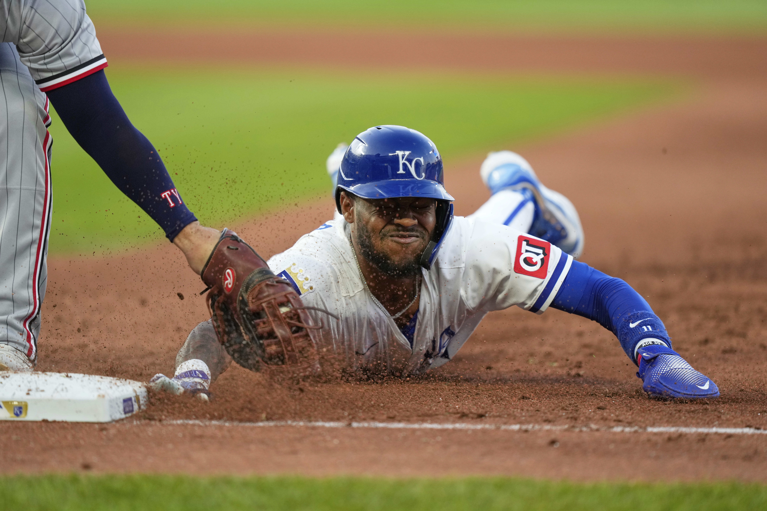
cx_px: 384
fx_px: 8522
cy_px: 256
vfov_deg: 3.4
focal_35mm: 400
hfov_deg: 5.2
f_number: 2.8
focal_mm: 400
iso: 1250
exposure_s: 1/2000
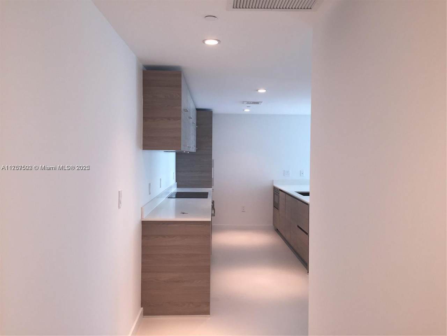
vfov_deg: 48.2
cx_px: 224
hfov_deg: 61.7
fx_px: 374
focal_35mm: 29
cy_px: 168
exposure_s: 1/30
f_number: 2.2
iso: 50
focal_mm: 4.15
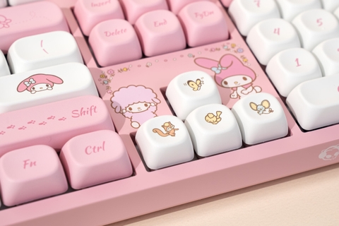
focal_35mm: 105
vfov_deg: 13.0
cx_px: 170
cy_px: 113
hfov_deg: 19.5
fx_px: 989
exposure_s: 1/160
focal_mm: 70
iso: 640
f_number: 8
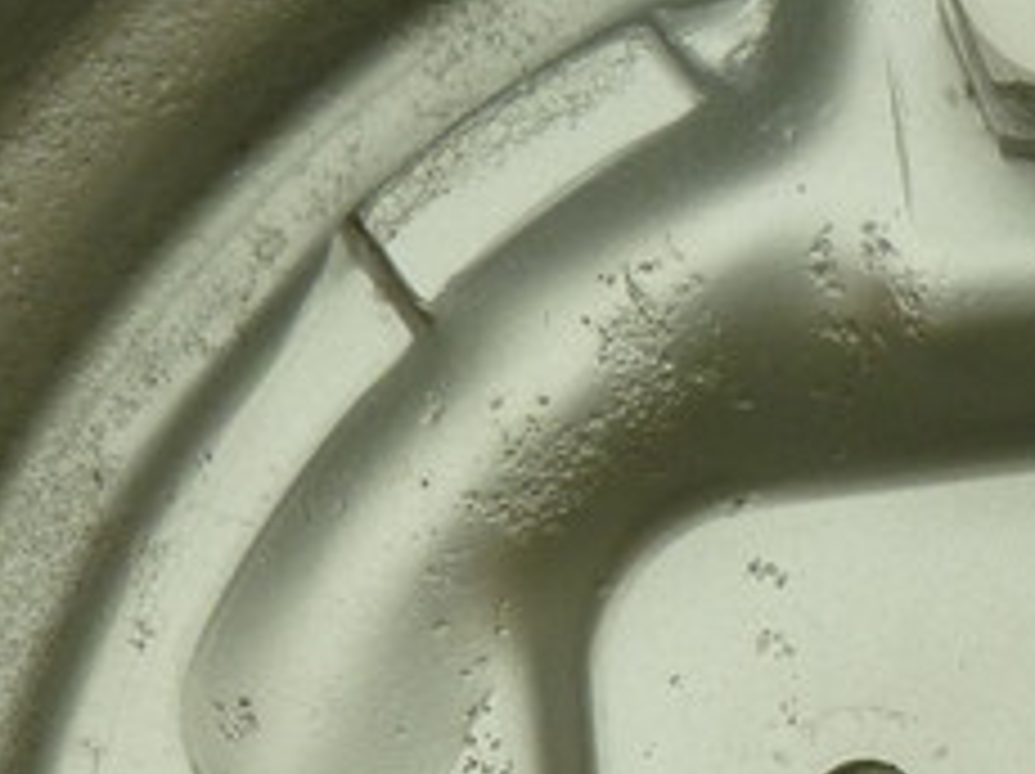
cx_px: 943
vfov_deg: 12.4
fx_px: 3465
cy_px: 958
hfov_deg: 16.7
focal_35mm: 116
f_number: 3.1
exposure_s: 1/125
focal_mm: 4.5
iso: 100
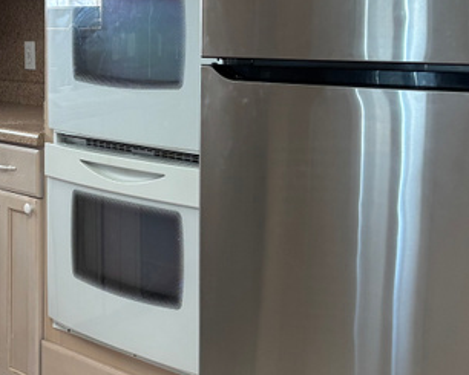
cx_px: 26
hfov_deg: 21.8
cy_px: 70
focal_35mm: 85
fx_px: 1180
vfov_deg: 17.9
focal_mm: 5.96
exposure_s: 1/60
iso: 100
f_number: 1.6
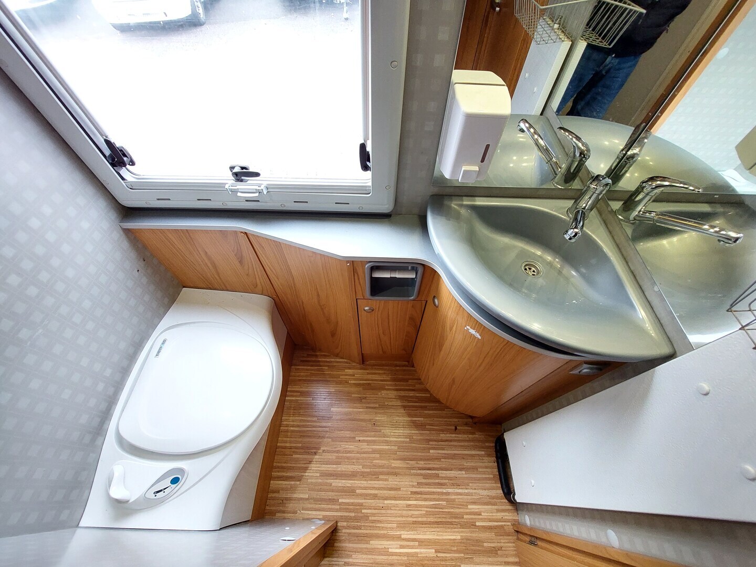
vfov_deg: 89.9
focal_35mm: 13
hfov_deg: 106.2
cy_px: 284
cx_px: 378
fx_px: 284
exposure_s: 1/33
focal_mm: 1.74
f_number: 2.2
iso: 250
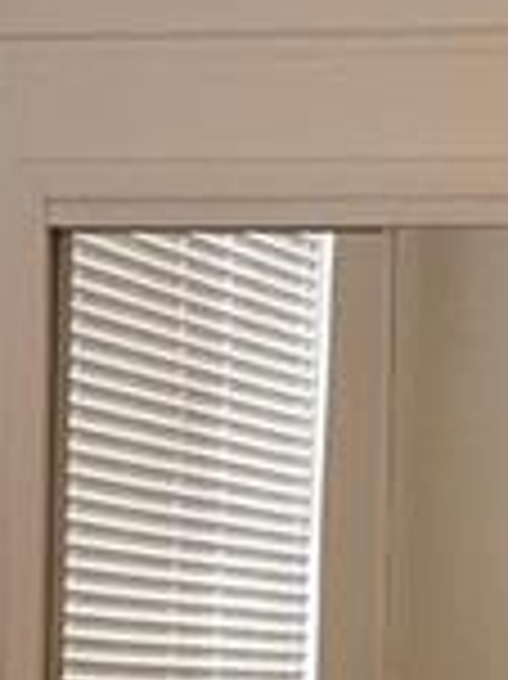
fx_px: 3743
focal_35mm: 191
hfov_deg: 7.8
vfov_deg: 10.2
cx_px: 319
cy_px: 806
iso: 80
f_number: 1.78
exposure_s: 1/120
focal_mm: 6.76
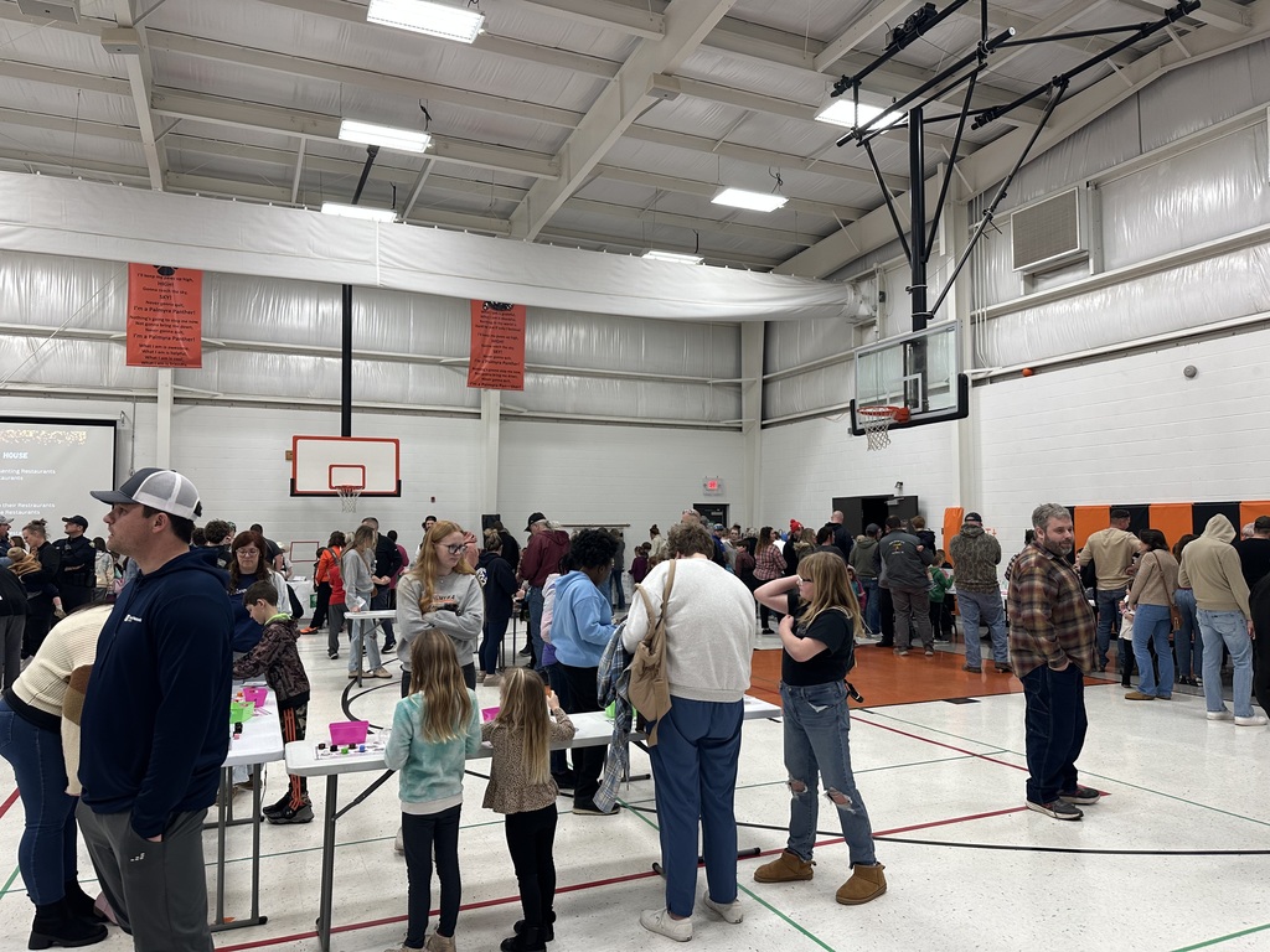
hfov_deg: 71.6
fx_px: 881
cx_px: 635
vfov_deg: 56.8
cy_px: 476
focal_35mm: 24
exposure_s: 1/120
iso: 125
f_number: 1.78
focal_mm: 6.86
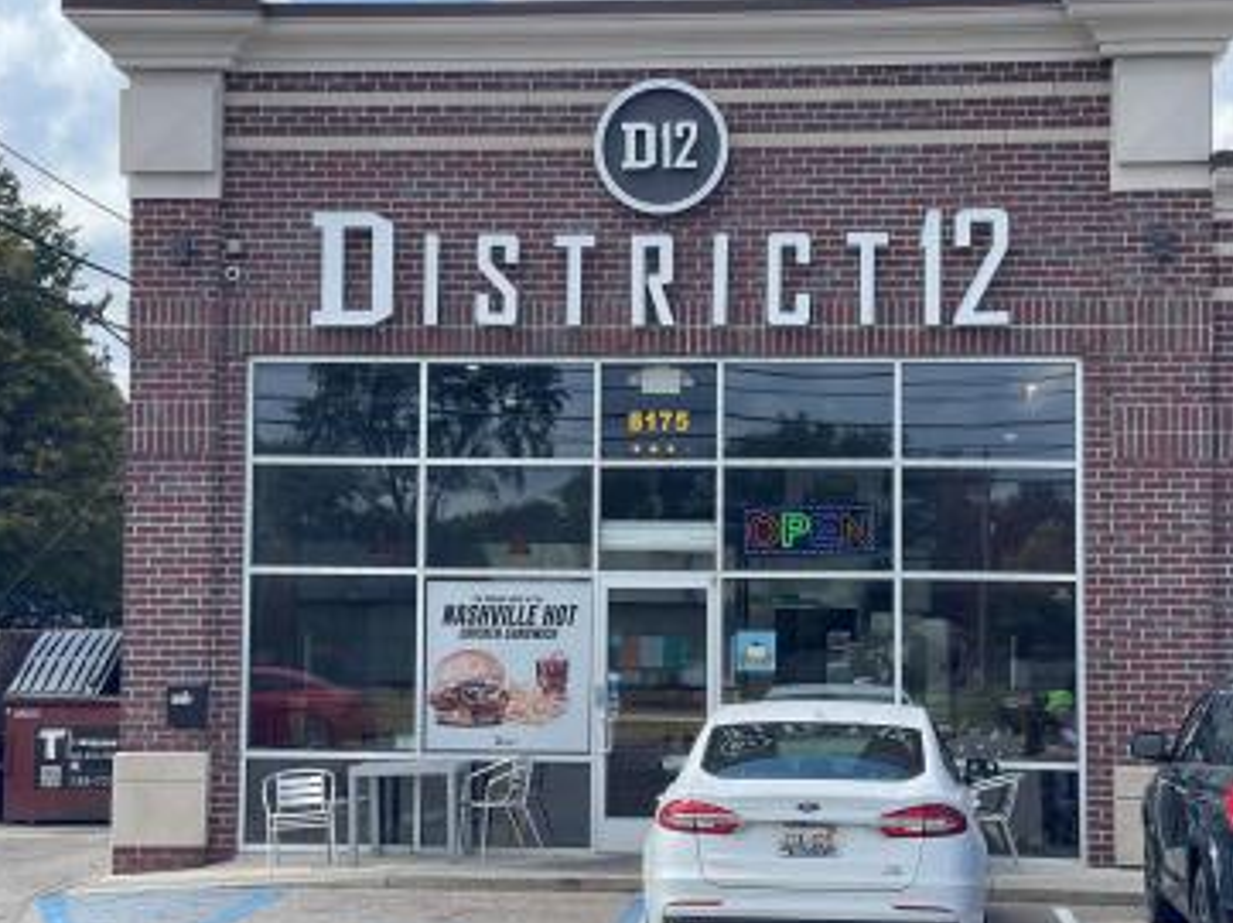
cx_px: 663
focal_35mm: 71
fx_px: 2526
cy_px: 492
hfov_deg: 27.4
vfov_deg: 20.7
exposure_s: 1/442
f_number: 2.2
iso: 20
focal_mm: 7.5
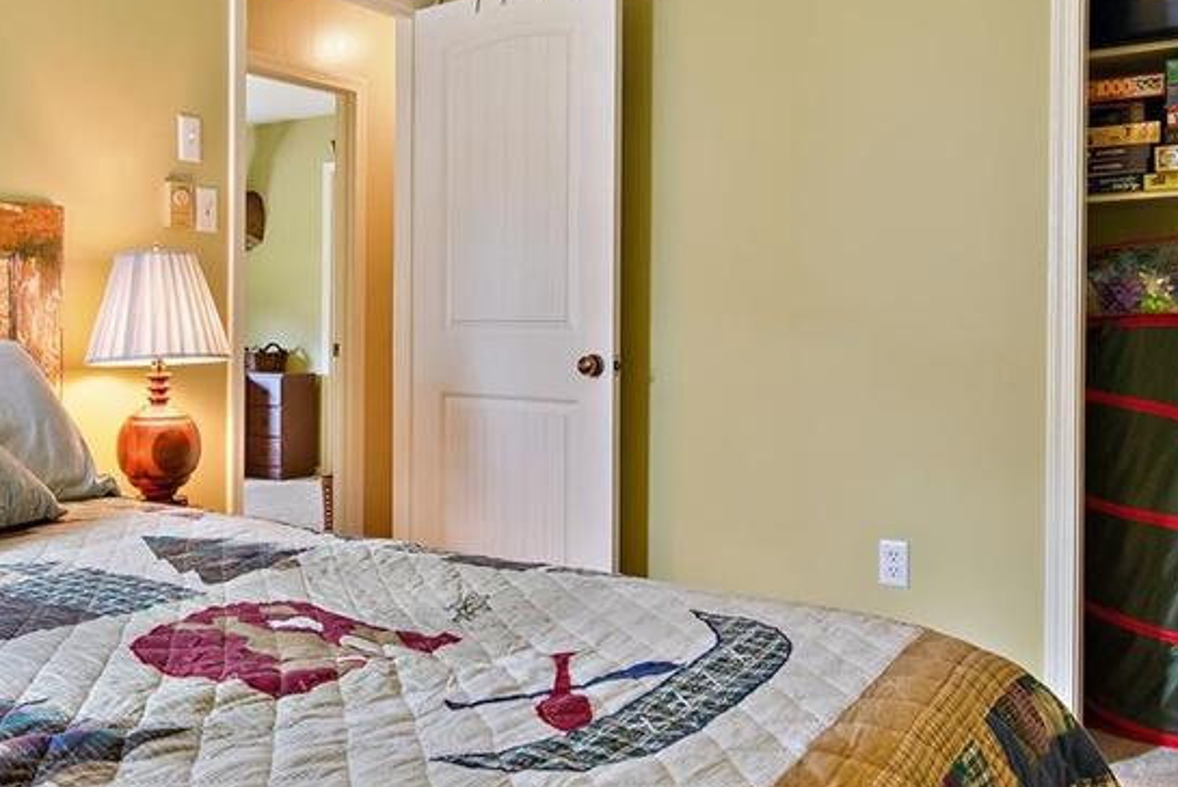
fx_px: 1080
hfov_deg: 56.4
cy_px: 280
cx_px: 428
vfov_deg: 39.7
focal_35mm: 33
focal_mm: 15
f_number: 11
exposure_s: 3
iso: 100
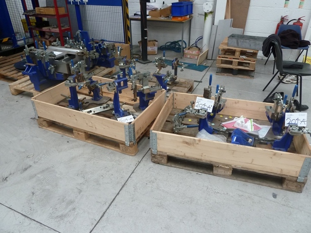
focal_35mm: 25
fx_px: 225
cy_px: 116
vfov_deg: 54.9
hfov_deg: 69.4
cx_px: 156
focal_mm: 4.1
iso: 200
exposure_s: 1/30
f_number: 3.3
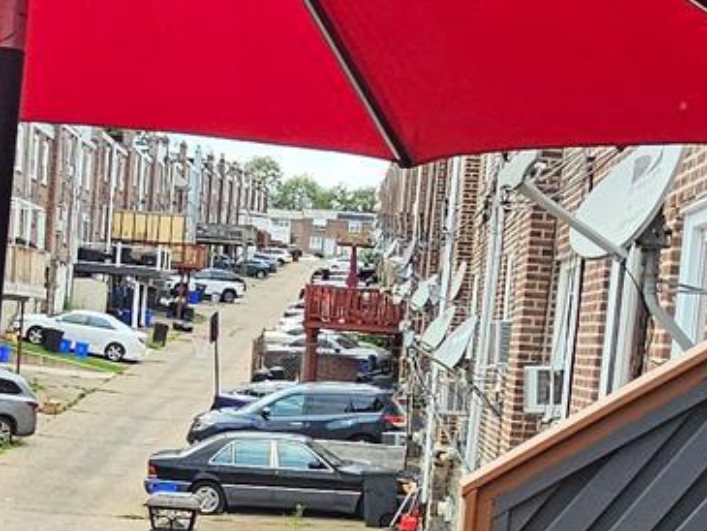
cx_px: 174
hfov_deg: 26.3
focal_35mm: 73
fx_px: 1491
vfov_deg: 19.7
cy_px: 496
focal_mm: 2.2
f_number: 2.2
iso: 50
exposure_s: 1/1000
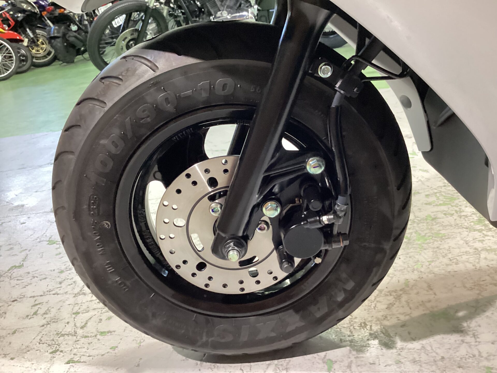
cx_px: 248
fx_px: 445
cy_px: 186
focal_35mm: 31
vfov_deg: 45.4
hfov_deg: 58.4
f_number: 2.4
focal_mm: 3.3
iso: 400
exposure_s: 1/33
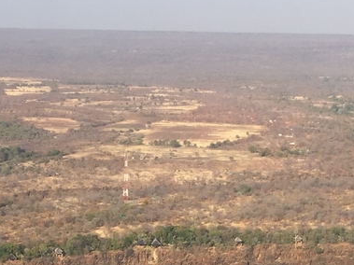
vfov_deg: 14.6
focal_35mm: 98
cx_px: 192
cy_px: 315
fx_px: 1002
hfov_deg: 20.0
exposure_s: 1/1582
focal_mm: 4.15
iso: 32
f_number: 2.2
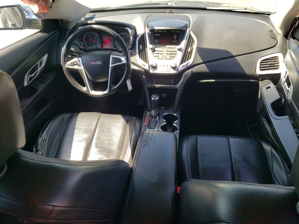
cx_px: 150
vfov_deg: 53.1
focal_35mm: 26
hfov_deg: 67.3
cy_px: 112
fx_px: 225
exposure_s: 1/312
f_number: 1.5
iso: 50
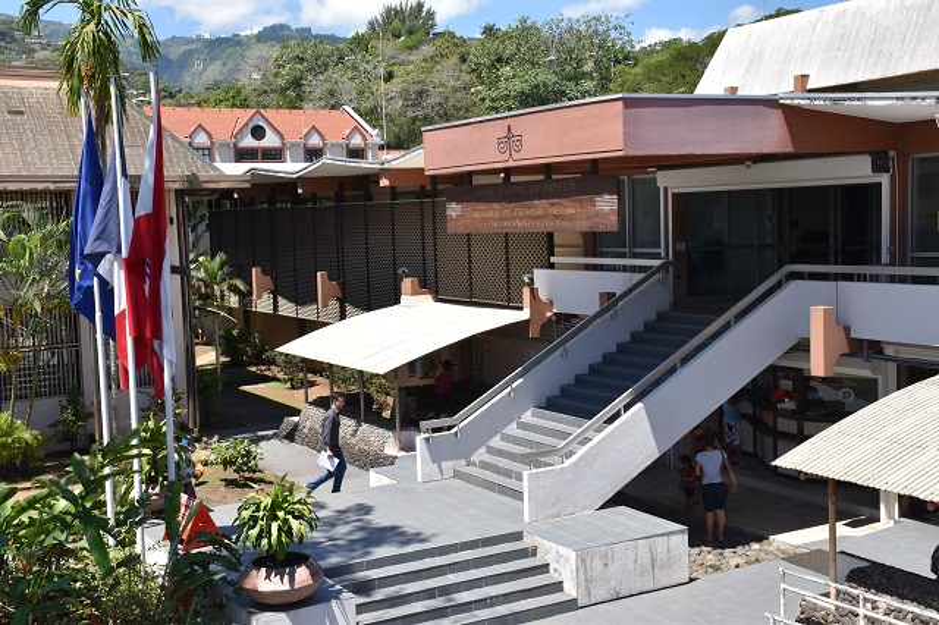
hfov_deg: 43.6
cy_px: 312
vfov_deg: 29.8
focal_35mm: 45
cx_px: 470
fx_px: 1173
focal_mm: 30
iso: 200
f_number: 9
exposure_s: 1/320
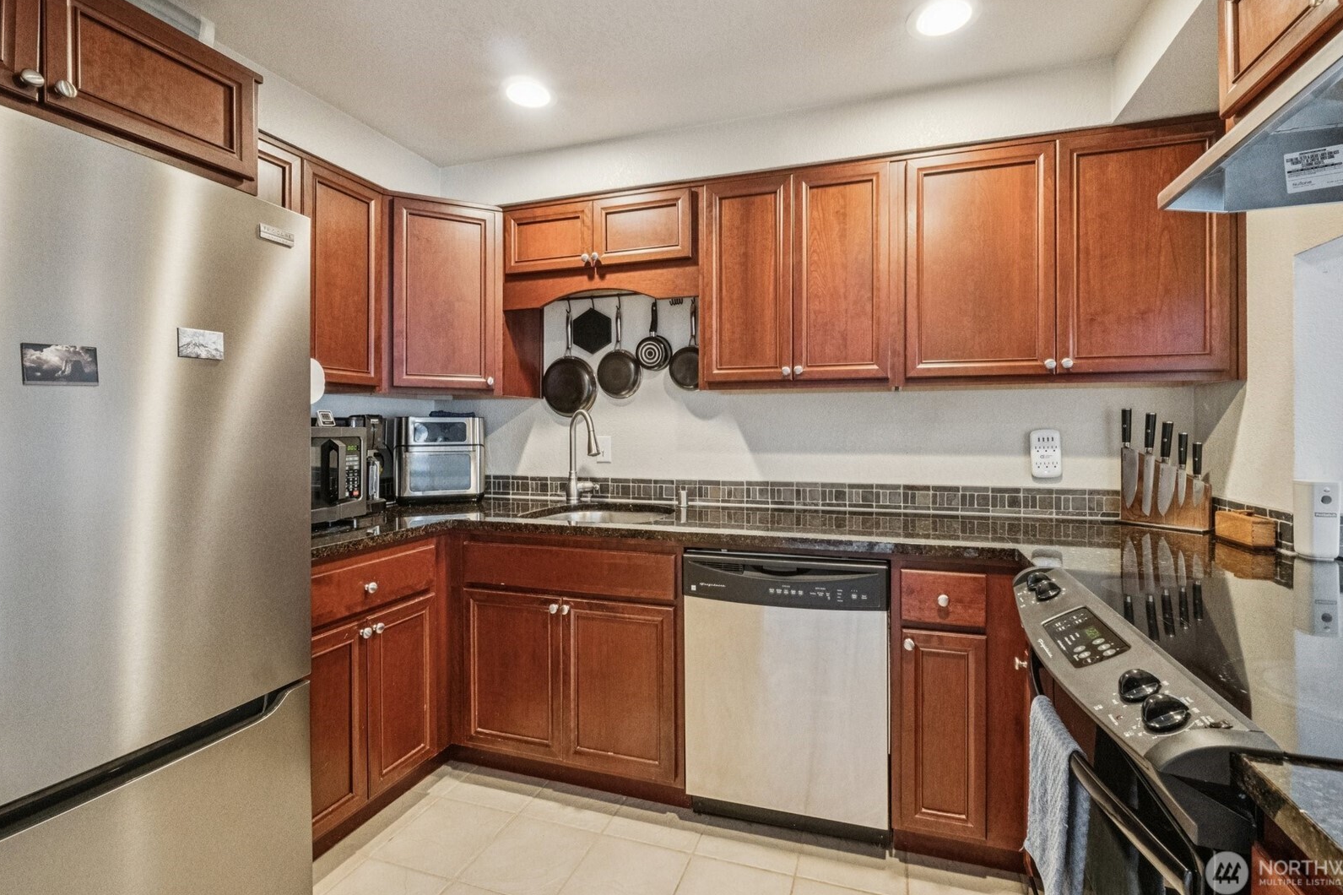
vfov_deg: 73.7
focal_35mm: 16
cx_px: 695
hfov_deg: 96.7
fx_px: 597
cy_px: 428
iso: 5000
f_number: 9
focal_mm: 10
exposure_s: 1/30
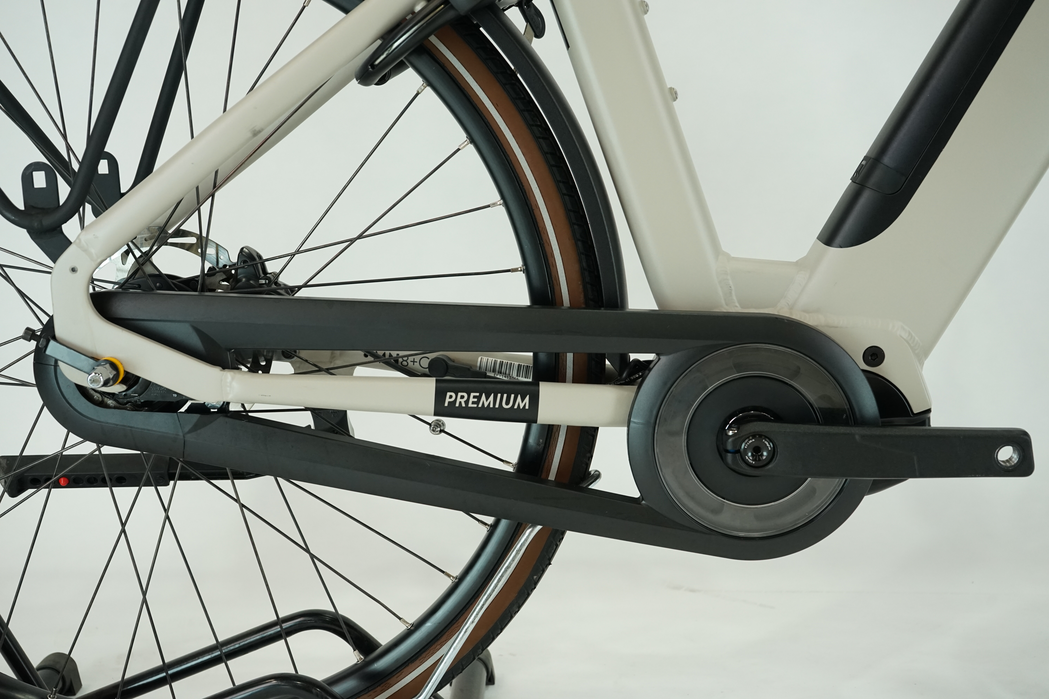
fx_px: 1282
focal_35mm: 44
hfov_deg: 44.5
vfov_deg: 30.5
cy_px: 350
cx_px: 524
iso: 1600
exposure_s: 1/200
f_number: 6.3
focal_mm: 44
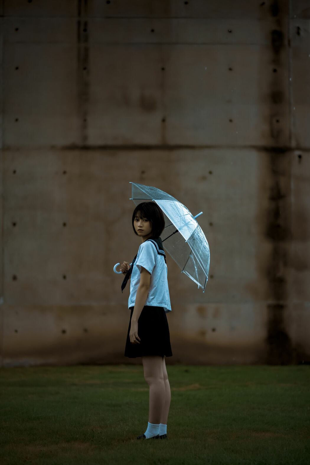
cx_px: 155
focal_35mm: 85
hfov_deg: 16.1
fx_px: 1097
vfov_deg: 23.9
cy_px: 232
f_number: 1.8
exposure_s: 1/1000
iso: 800
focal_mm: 85
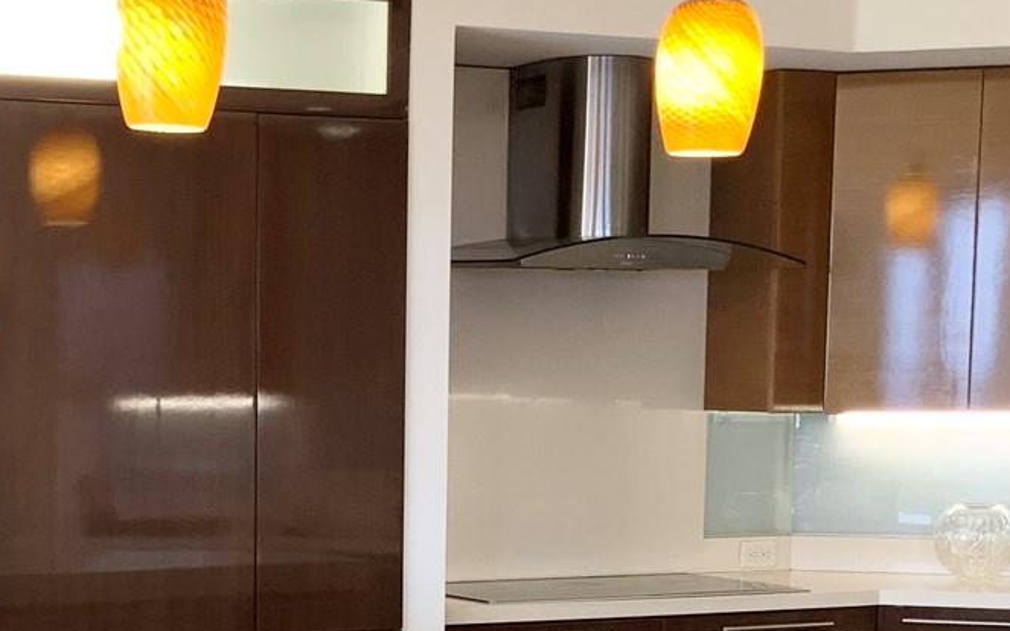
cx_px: 204
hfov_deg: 21.6
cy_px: 675
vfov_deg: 13.5
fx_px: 2614
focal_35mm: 95
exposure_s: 1/122
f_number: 1.8
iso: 32
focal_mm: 3
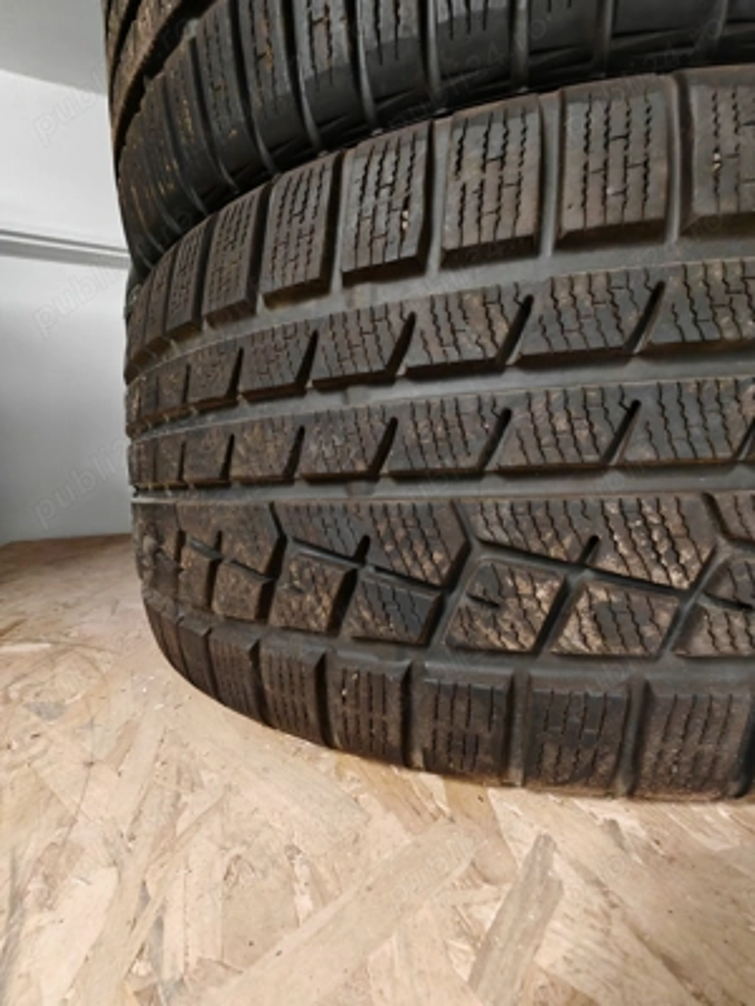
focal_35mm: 16
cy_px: 503
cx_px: 378
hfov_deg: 78.1
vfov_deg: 94.5
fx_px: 465
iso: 1250
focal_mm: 1.96
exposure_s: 1/33
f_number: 2.2
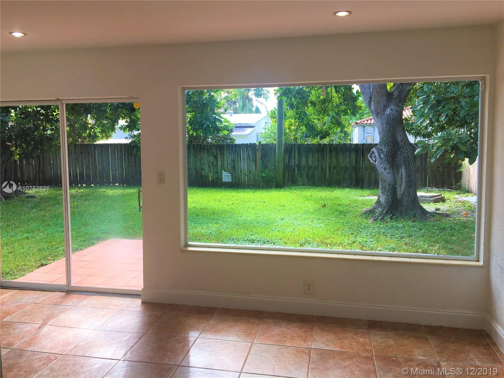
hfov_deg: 61.7
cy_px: 189
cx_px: 252
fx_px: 422
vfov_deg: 48.2
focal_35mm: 29
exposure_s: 1/210
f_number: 2.2
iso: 25
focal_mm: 4.15
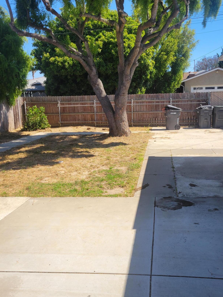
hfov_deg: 44.0
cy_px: 154
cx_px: 133
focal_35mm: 32
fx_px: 275
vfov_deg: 56.8
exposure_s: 1/1645
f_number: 1.8
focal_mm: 5.4
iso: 40
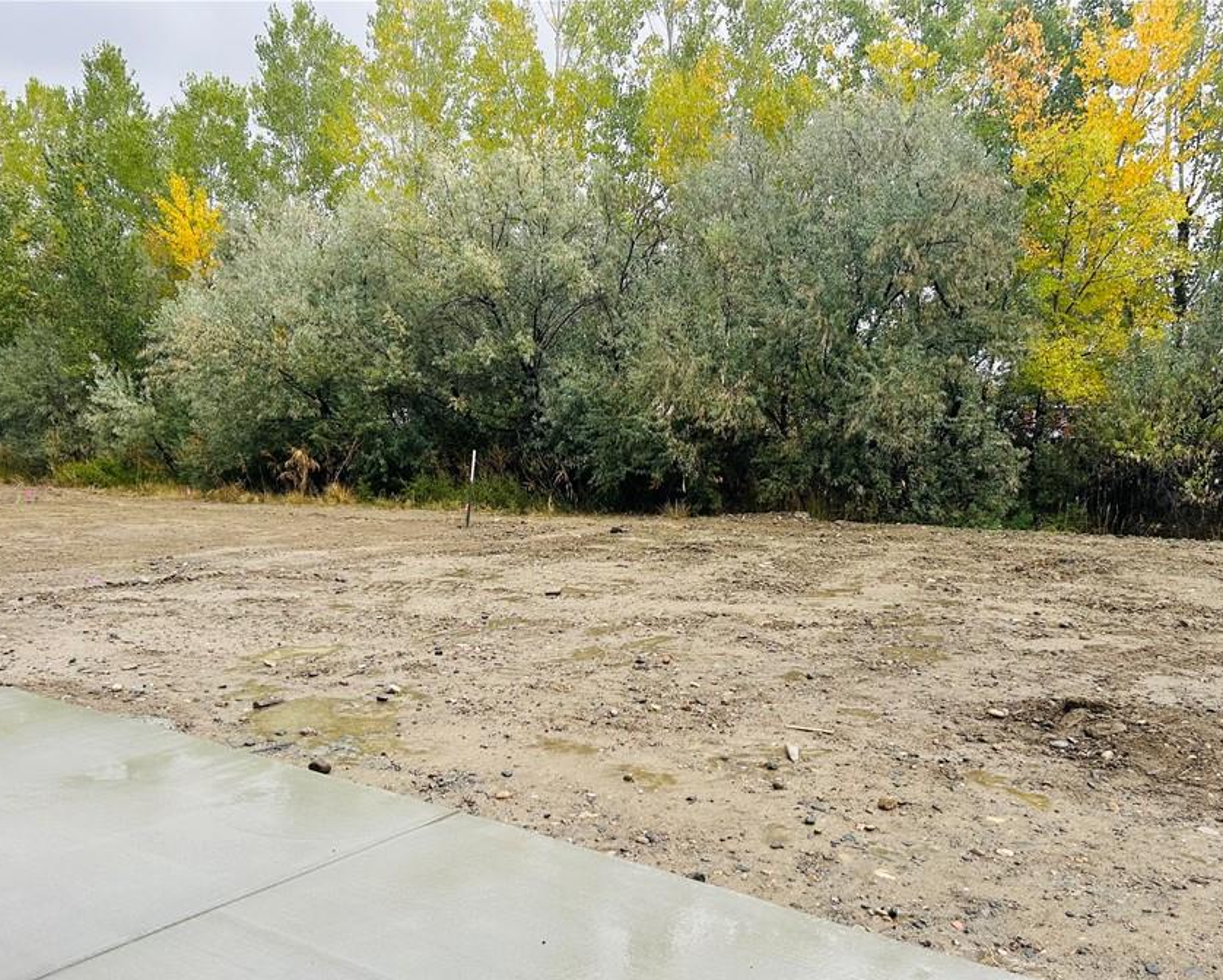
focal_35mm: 31
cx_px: 620
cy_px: 559
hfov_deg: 57.2
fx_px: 1122
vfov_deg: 47.0
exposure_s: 1/584
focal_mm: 5.7
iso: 50
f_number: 1.5
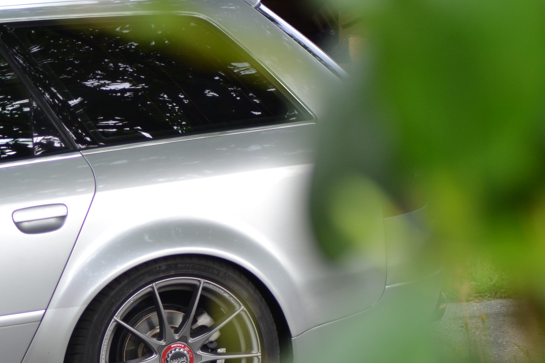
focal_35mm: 184
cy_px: 259
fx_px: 2785
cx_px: 93
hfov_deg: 11.1
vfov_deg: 7.5
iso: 400
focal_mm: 70
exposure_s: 1/400
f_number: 5
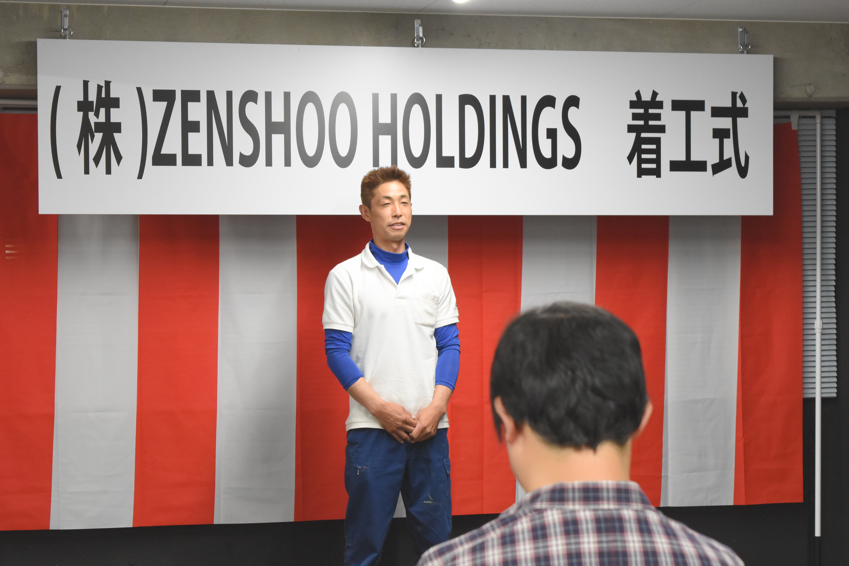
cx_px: 424
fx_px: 1946
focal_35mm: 82
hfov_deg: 24.6
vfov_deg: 16.6
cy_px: 283
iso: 2000
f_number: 5.6
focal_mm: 55
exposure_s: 1/60
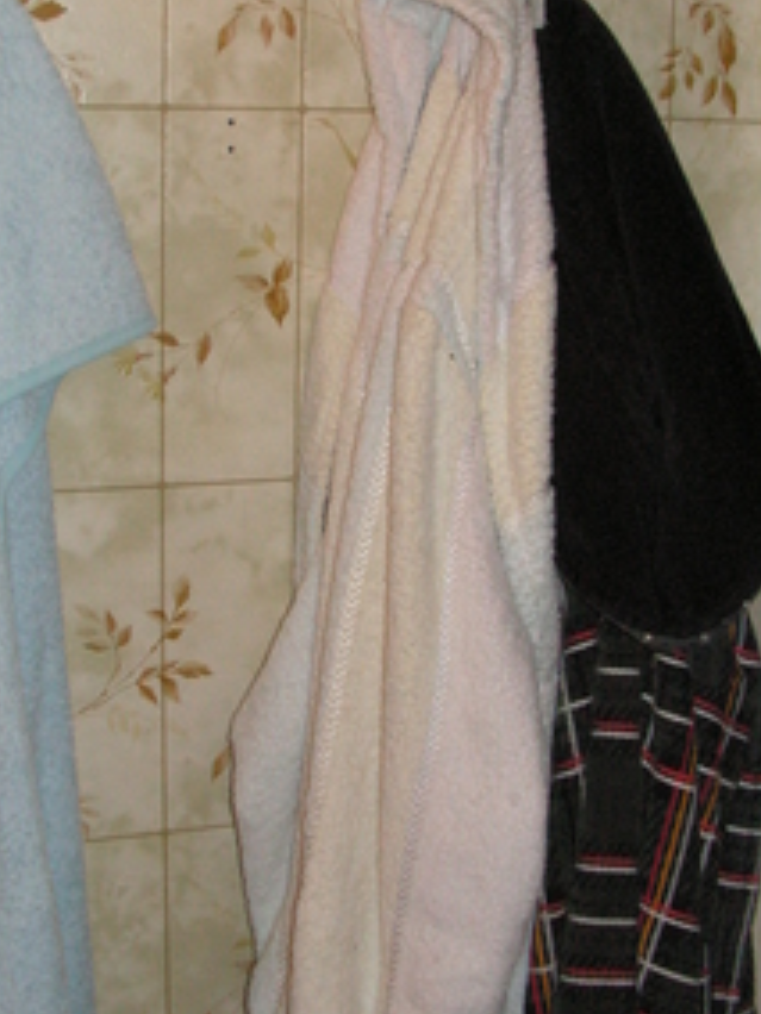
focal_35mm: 57
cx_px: 375
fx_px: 1671
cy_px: 436
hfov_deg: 25.7
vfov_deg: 33.7
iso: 160
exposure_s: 1/40
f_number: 3.2
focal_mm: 6
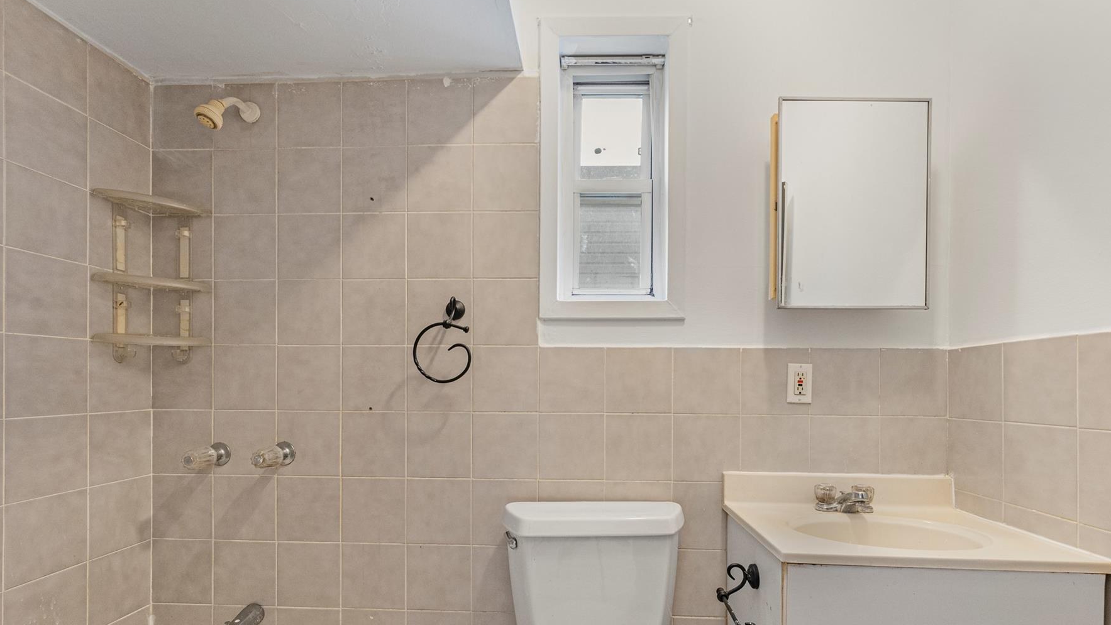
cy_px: 370
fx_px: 501
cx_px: 566
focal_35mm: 17
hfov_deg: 95.9
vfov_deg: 63.4
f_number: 8
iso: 1000
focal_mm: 14
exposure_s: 1/8
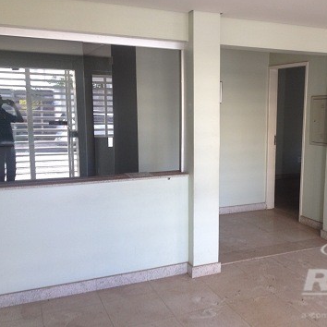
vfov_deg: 40.0
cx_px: 218
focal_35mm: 42
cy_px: 162
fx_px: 449
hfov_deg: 39.6
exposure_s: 1/20
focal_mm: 4.28
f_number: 2.4
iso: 50
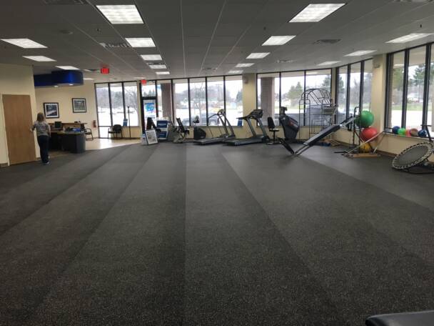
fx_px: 364
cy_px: 163
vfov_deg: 48.2
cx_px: 217
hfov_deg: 61.7
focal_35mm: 29
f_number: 2.2
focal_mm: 4.15
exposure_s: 1/30
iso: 32
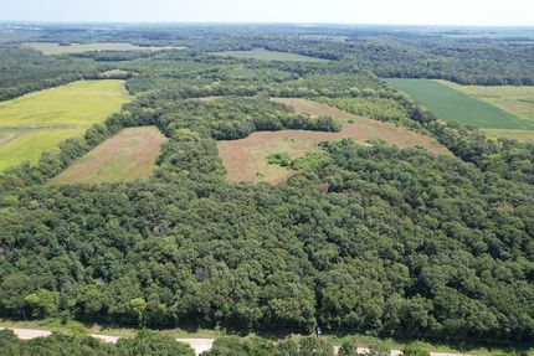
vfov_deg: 57.3
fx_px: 326
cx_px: 267
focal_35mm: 22
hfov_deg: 78.6
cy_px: 178
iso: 100
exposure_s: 1/800
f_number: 2.8
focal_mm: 8.38
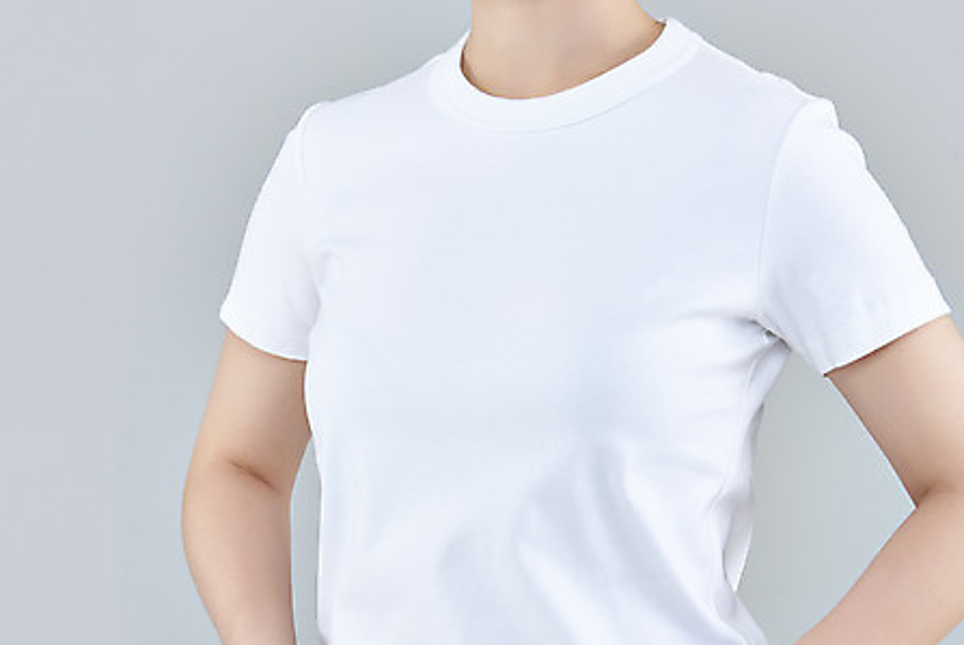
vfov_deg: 5.7
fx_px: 6460
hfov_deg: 8.5
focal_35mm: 241
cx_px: 573
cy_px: 429
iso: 100
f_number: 16
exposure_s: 1/125
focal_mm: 180
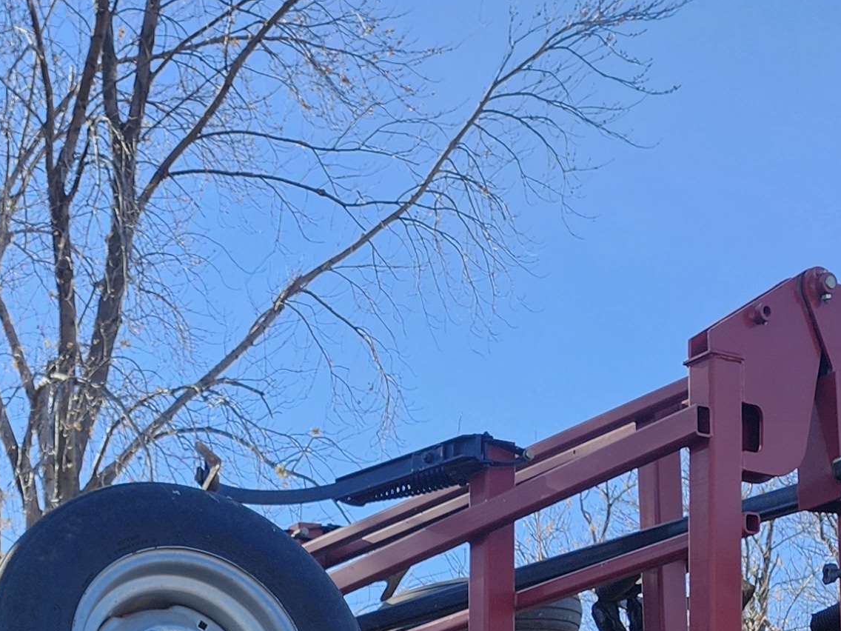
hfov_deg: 22.6
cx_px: -100
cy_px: 1069
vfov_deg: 16.0
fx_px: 1968
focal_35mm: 81
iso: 25
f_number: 1.8
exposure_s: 1/696
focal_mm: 5.54
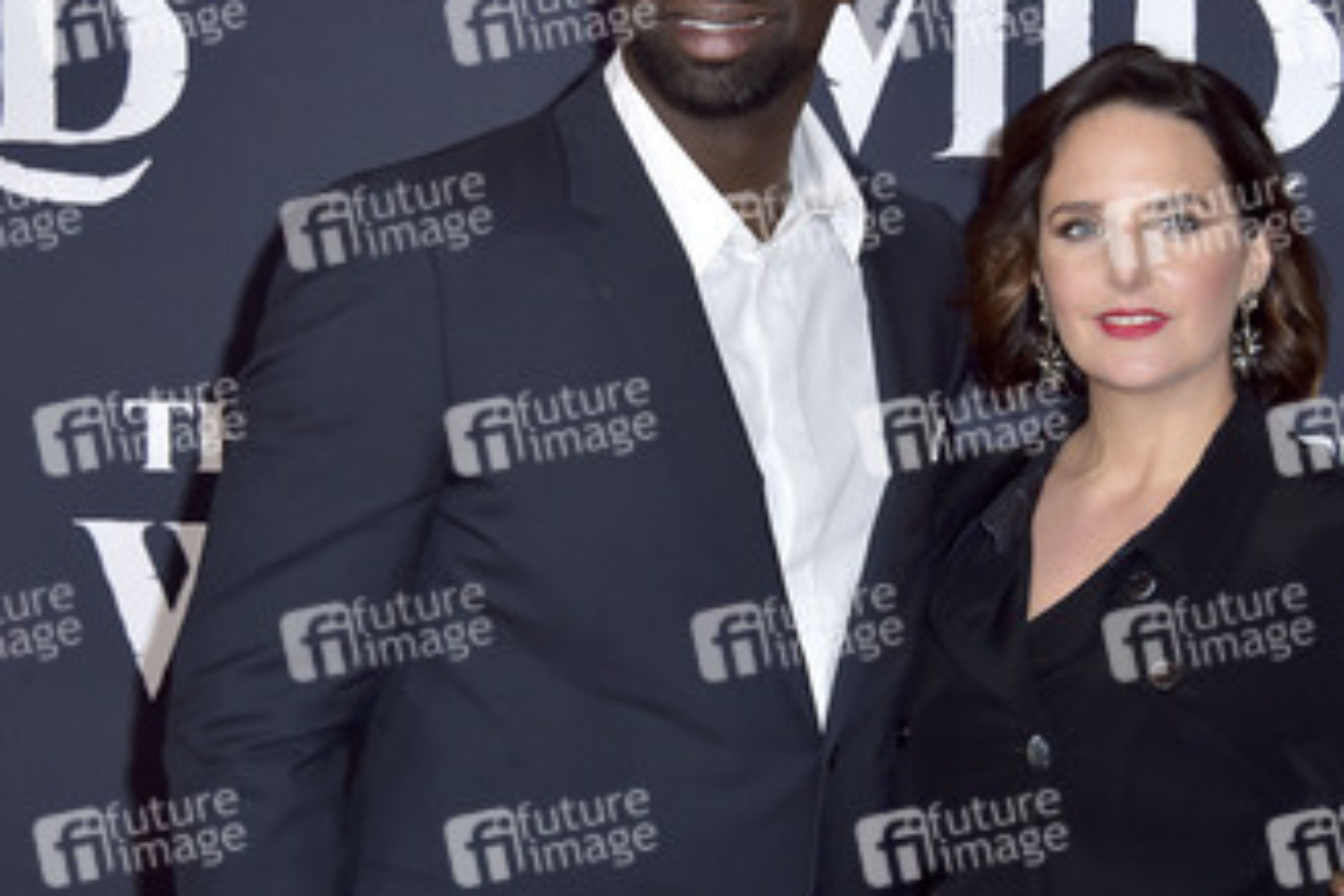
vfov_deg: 11.7
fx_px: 4368
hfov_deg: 17.5
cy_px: 325
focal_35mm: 117
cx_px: 851
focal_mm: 85
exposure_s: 1/250
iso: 320
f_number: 7.1
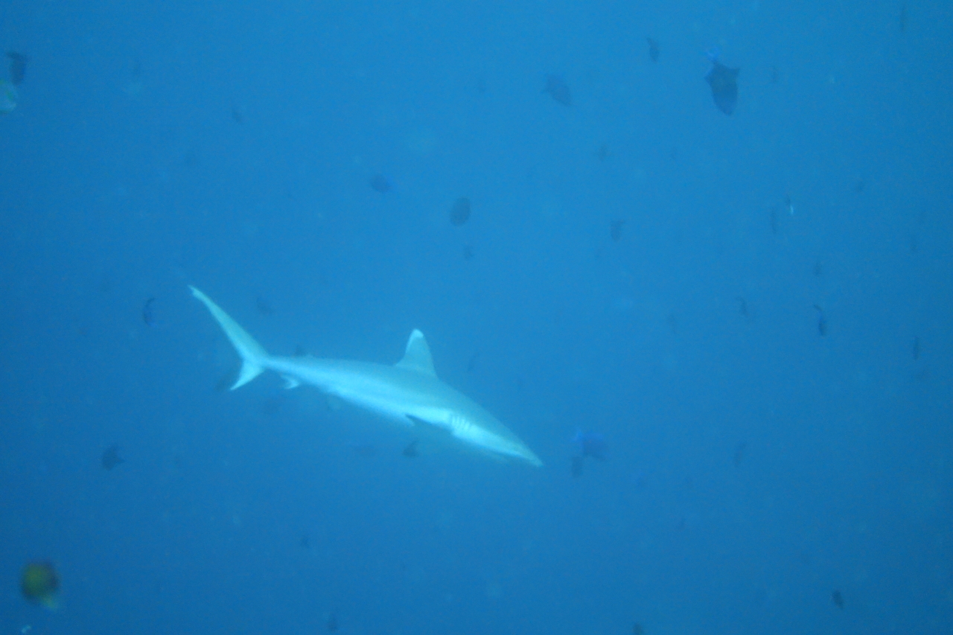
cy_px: 318
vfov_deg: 19.7
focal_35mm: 69
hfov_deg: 29.2
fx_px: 1826
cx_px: 476
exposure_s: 1/80
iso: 800
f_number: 2.8
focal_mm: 25.37
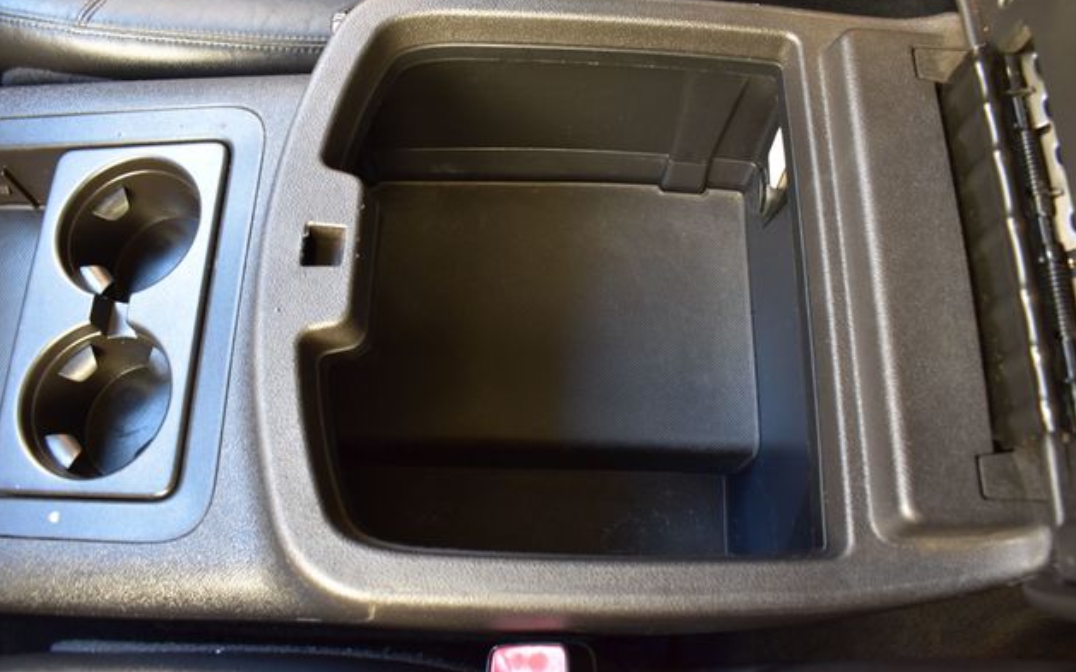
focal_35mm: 28
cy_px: 311
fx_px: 821
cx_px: 532
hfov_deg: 66.5
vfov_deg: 44.5
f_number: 6.3
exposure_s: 1/15
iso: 900
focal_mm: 18
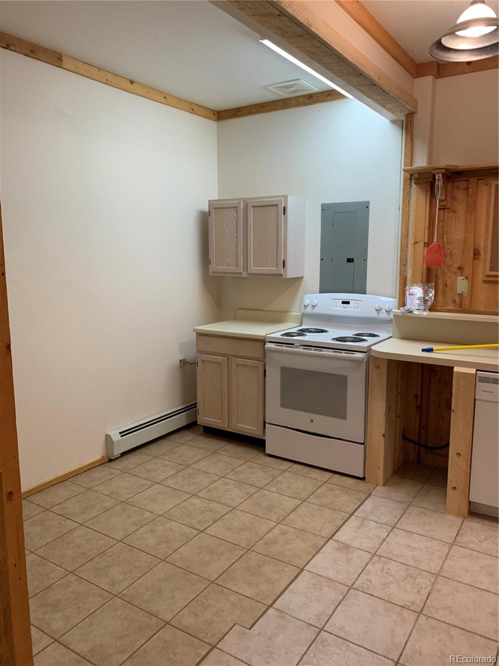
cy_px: 333
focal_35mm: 26
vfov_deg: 67.3
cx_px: 250
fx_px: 500
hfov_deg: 53.1
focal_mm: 4.25
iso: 100
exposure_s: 1/60
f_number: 1.8
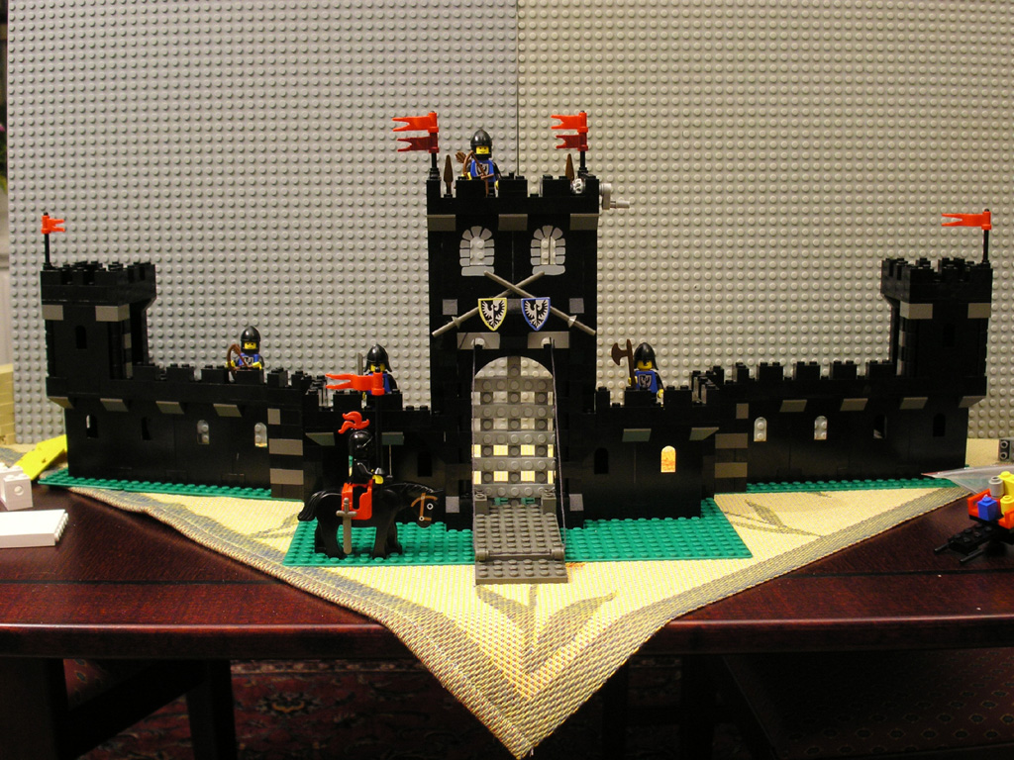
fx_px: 1318
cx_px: 507
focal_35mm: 45
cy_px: 380
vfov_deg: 32.2
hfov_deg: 42.1
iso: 200
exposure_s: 1/10
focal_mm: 9.3
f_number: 2.8
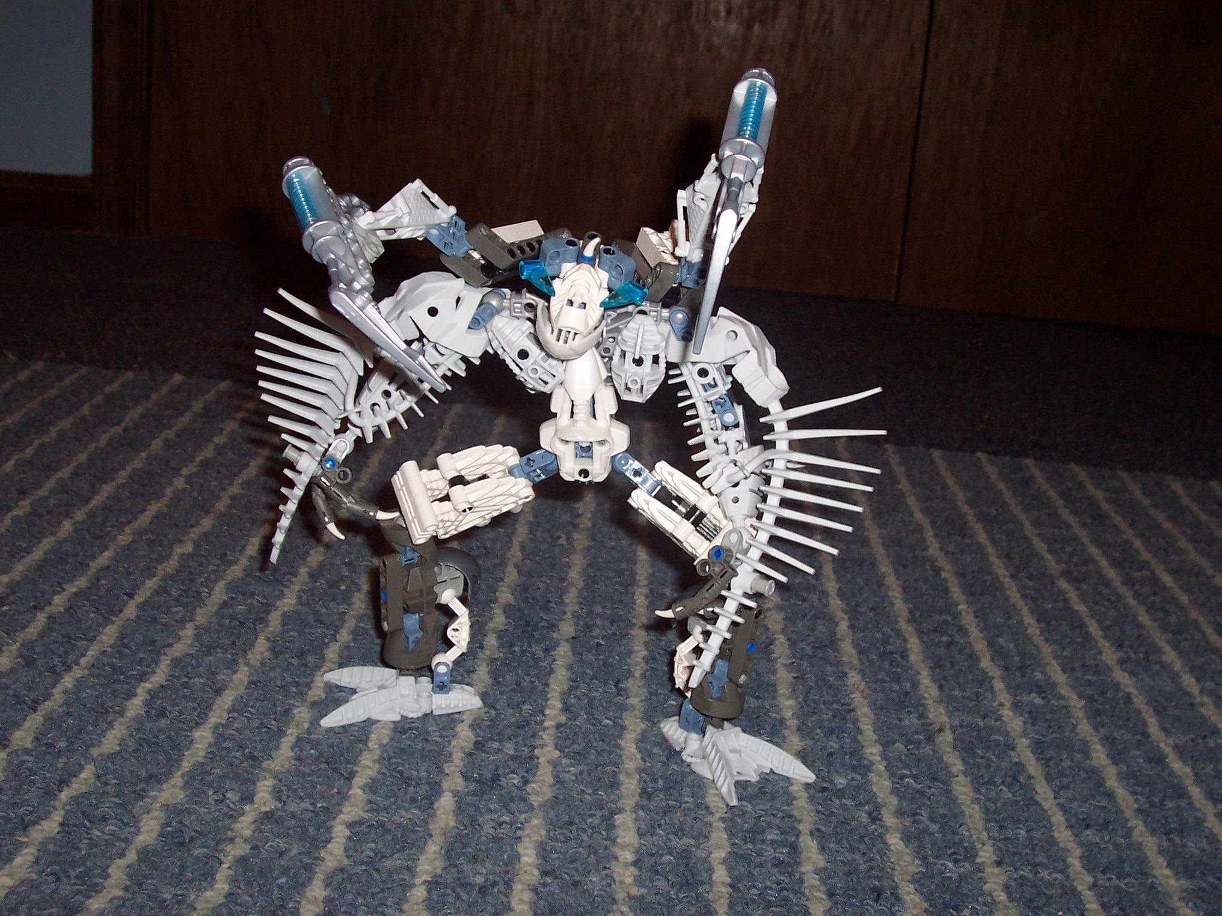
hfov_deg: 41.2
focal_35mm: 46
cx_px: 611
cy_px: 458
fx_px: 1624
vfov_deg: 31.5
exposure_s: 1/60
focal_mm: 7
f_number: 3
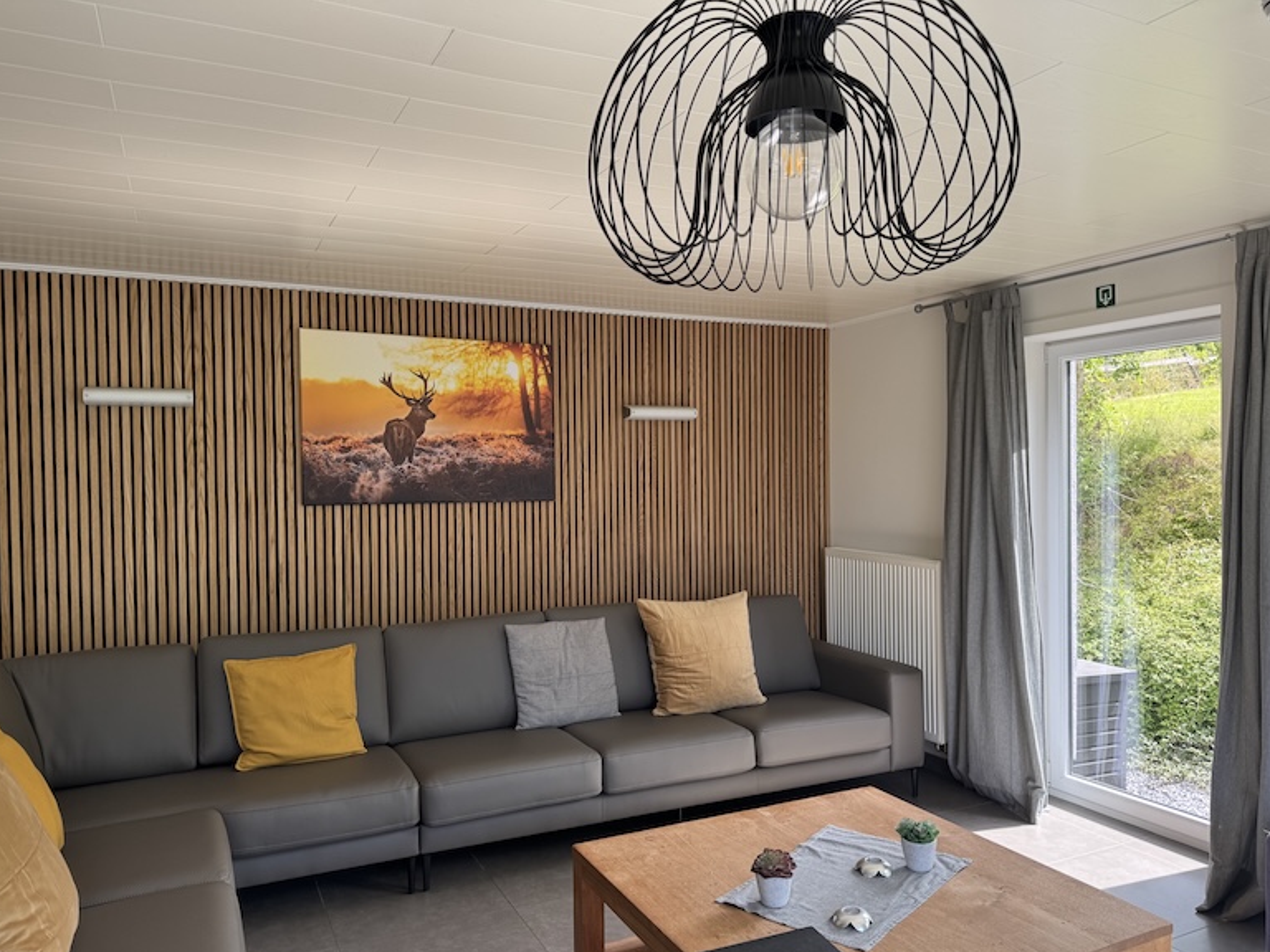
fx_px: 917
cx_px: 637
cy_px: 494
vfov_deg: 54.9
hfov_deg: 69.4
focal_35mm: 25
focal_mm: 6.76
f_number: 1.78
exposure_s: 1/162
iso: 64
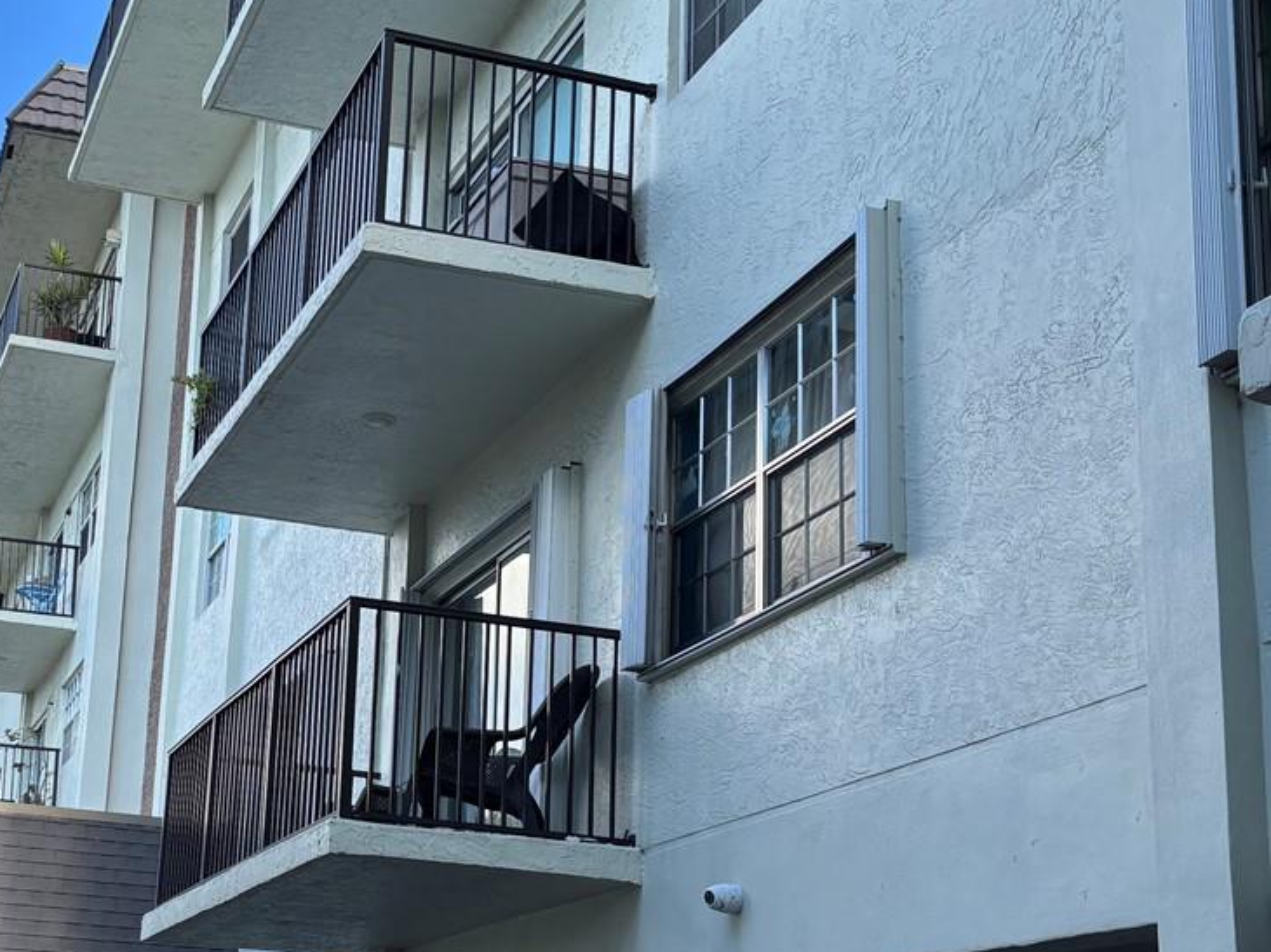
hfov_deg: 33.3
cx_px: 352
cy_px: 642
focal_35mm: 57
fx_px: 2092
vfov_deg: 25.5
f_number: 1.6
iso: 50
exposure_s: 1/978
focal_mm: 5.96
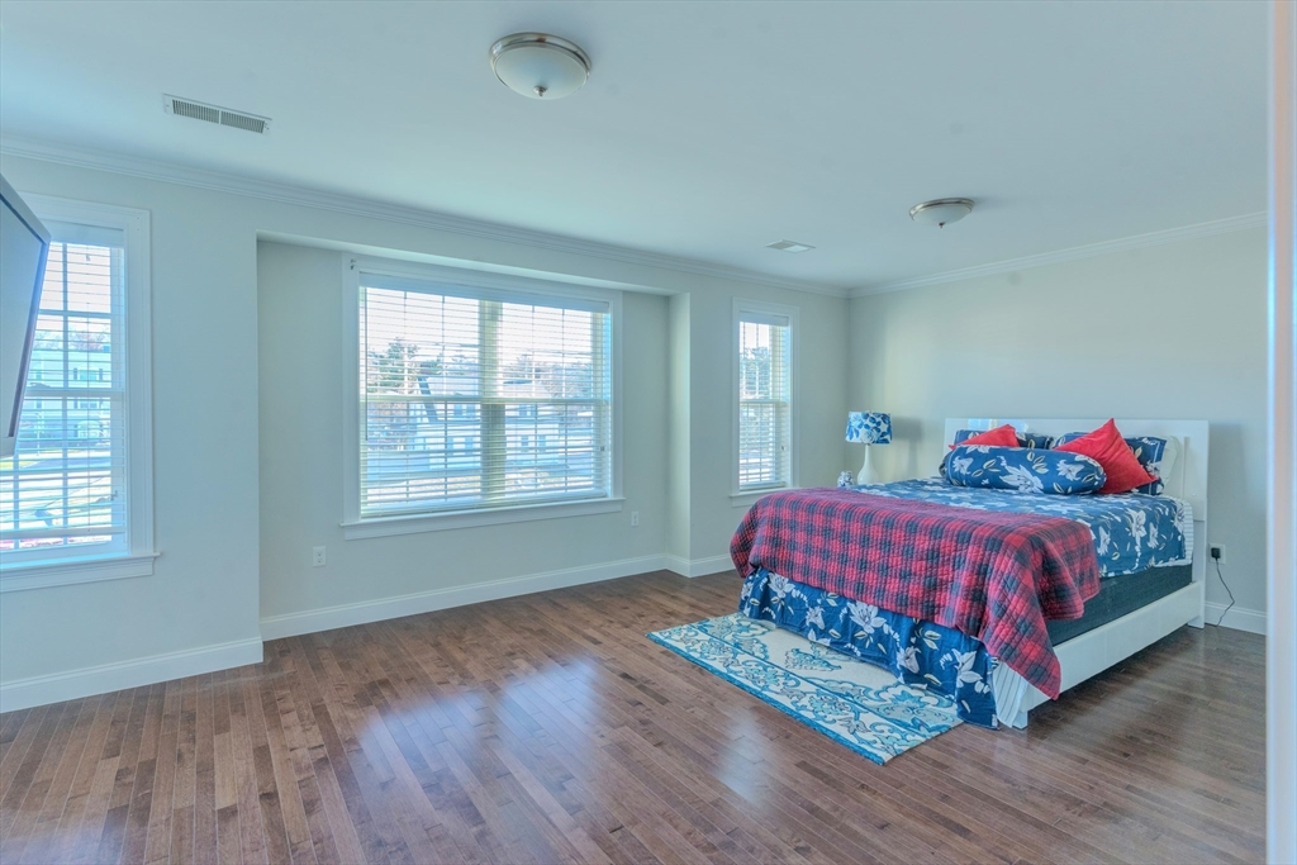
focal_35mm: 17
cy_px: 432
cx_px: 648
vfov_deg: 70.5
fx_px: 613
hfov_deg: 93.3
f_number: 8
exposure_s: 1/40
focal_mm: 17
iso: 1600
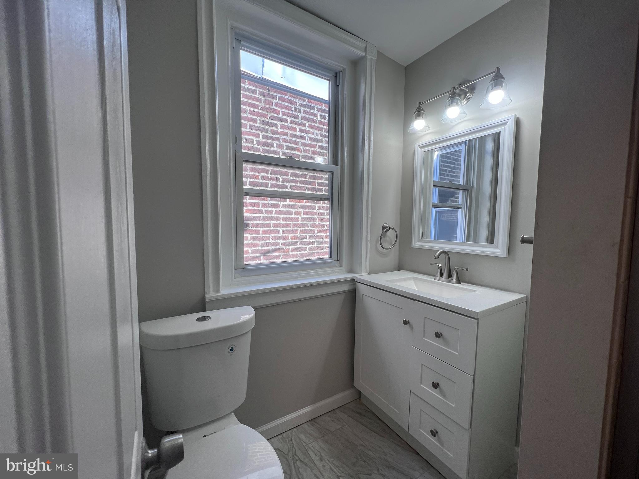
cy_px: 240
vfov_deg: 89.9
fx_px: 240
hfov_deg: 106.2
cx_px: 320
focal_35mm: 13
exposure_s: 1/121
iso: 32
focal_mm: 1.57
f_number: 1.8
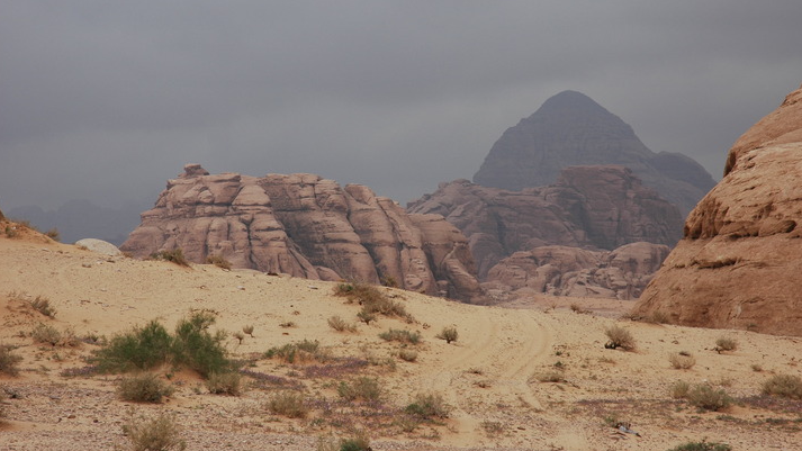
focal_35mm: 111
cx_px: 399
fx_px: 2360
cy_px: 195
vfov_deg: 10.9
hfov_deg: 19.3
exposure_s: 1/200
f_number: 11
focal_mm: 70
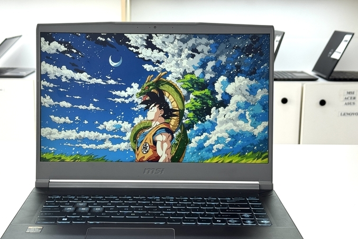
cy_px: 130
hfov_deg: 33.9
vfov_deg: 23.0
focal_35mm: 59
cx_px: 154
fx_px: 587
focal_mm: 6.76
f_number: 1.78
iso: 50
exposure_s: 1/100
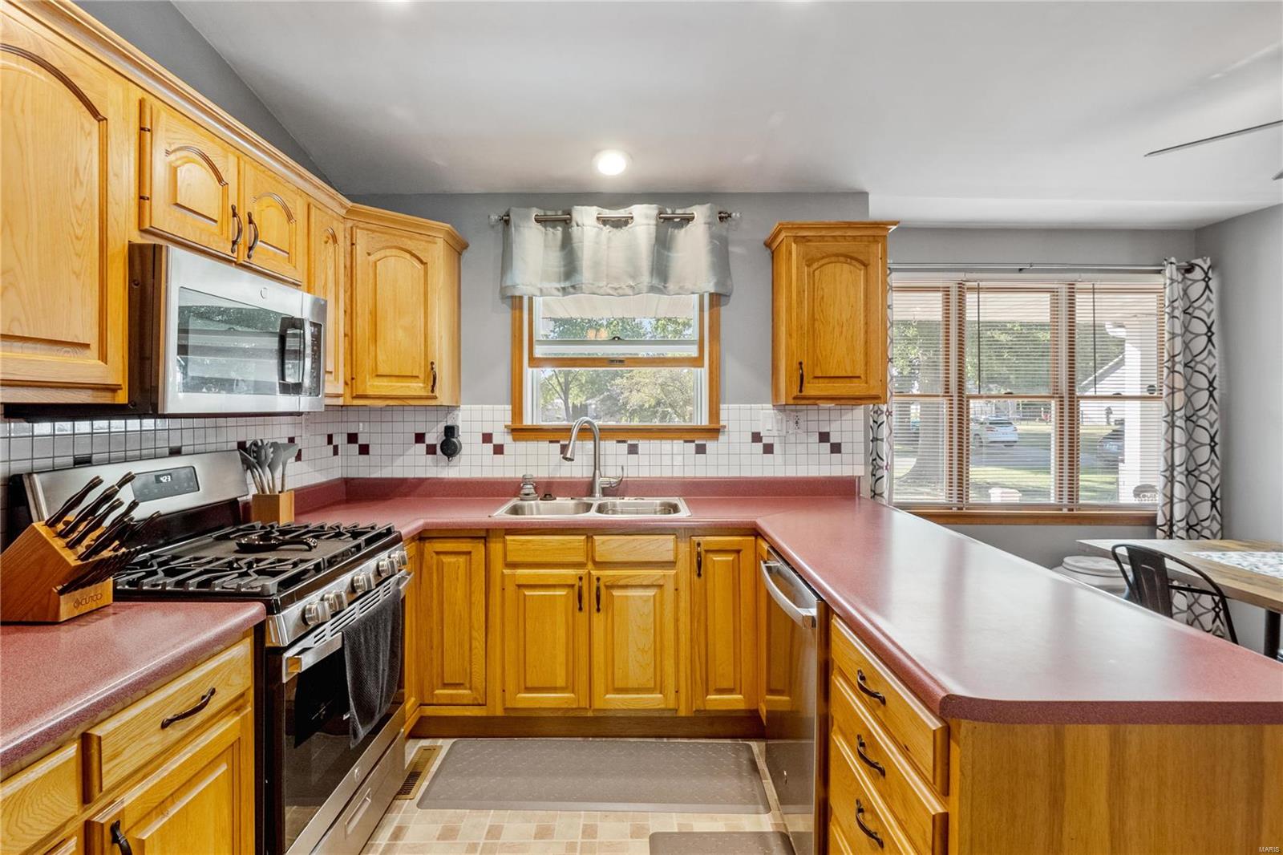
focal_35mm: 16
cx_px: 642
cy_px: 428
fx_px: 570
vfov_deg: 73.7
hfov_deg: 96.7
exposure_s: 1/8
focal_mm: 8
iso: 400
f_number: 8
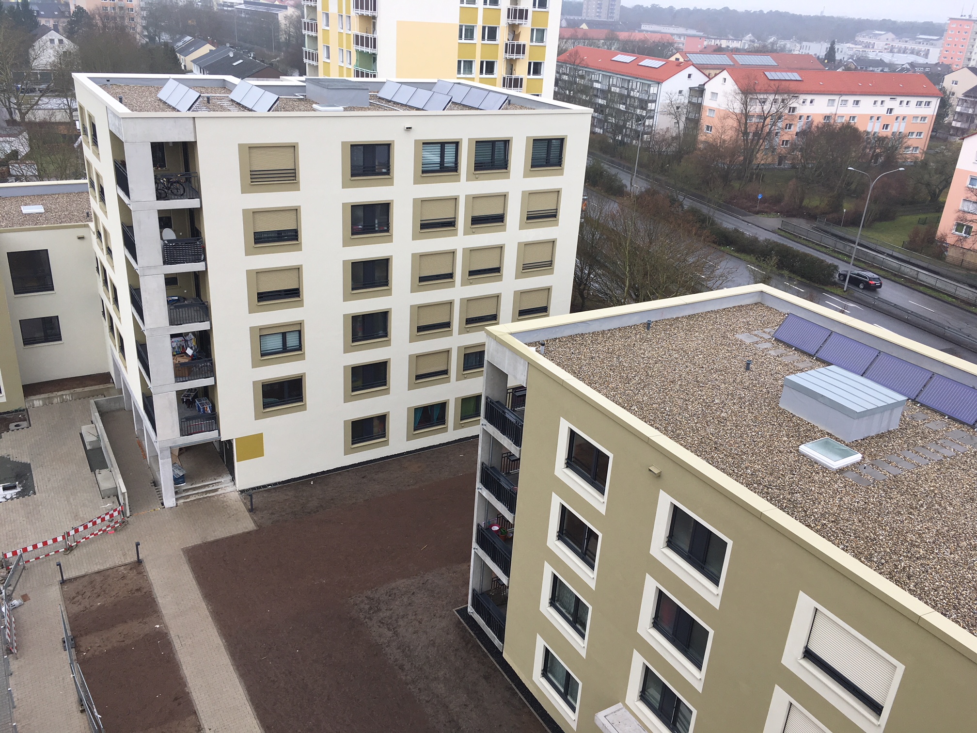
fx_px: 818
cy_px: 366
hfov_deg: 61.7
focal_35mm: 29
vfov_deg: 48.2
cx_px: 488
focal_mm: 4.15
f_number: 2.2
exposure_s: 1/463
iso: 25
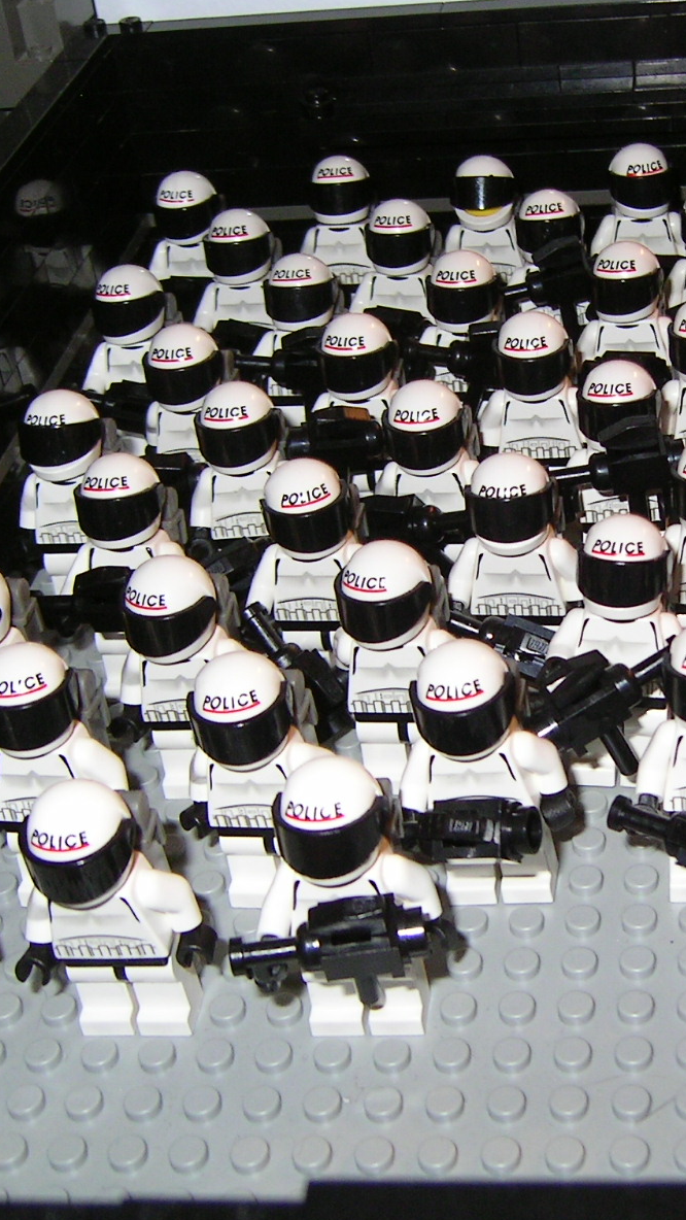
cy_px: 607
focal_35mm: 53
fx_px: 1714
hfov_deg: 22.3
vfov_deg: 39.2
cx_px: 568
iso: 100
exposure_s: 1/30
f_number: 2.8
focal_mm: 5.6
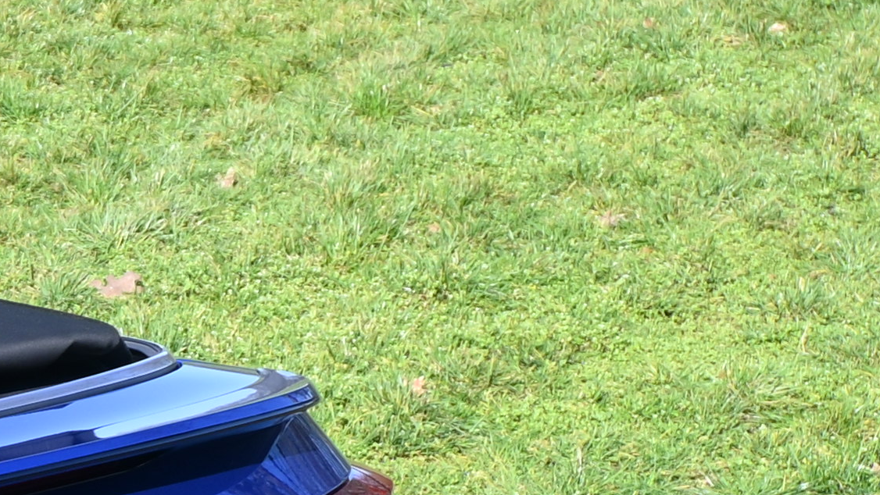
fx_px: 5438
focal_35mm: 233
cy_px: 691
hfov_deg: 8.5
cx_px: -1136
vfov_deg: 5.2
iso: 100
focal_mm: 30
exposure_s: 1/250
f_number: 5.6
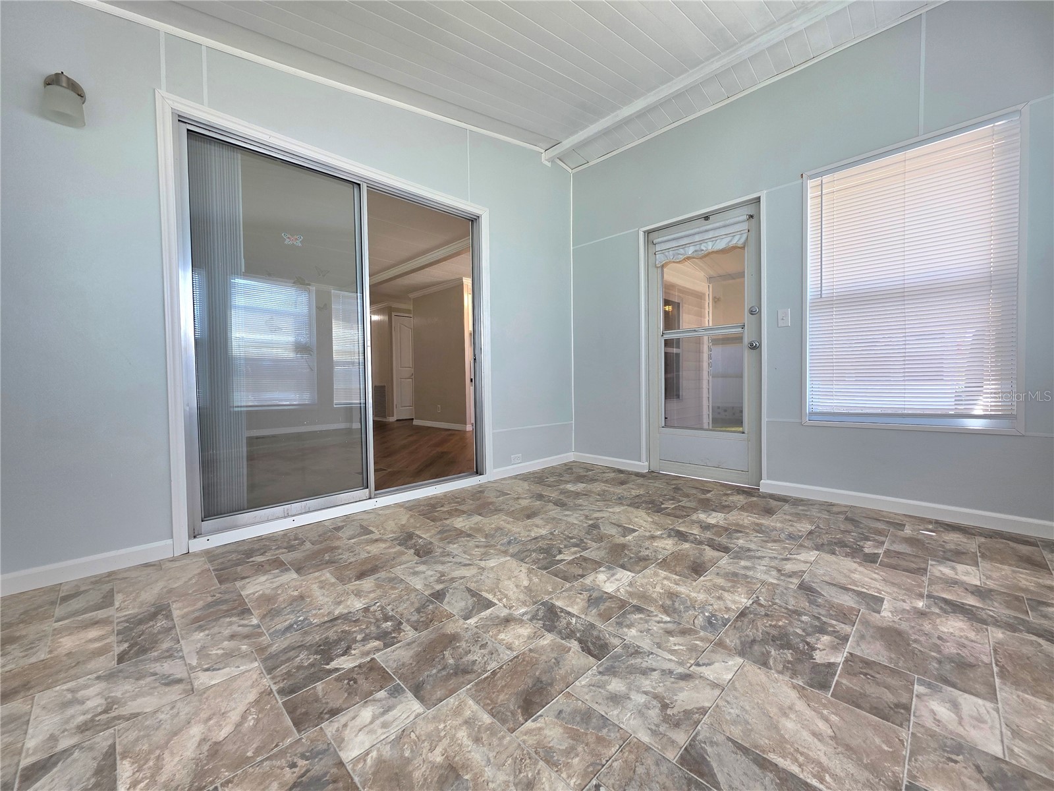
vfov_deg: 89.9
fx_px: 396
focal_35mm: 13
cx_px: 527
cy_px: 396
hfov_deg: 106.2
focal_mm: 2.2
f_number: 1.9
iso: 50
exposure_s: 1/120
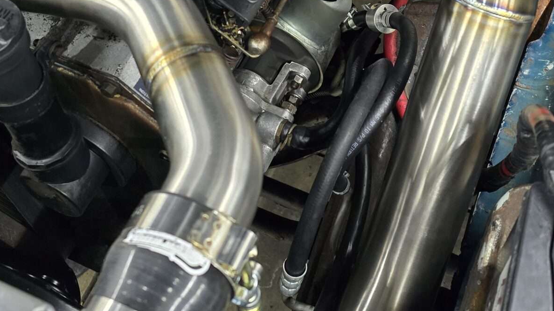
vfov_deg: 20.9
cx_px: 340
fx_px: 793
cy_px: -51
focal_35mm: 54
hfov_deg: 38.3
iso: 1250
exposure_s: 1/40
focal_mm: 6.3
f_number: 1.7
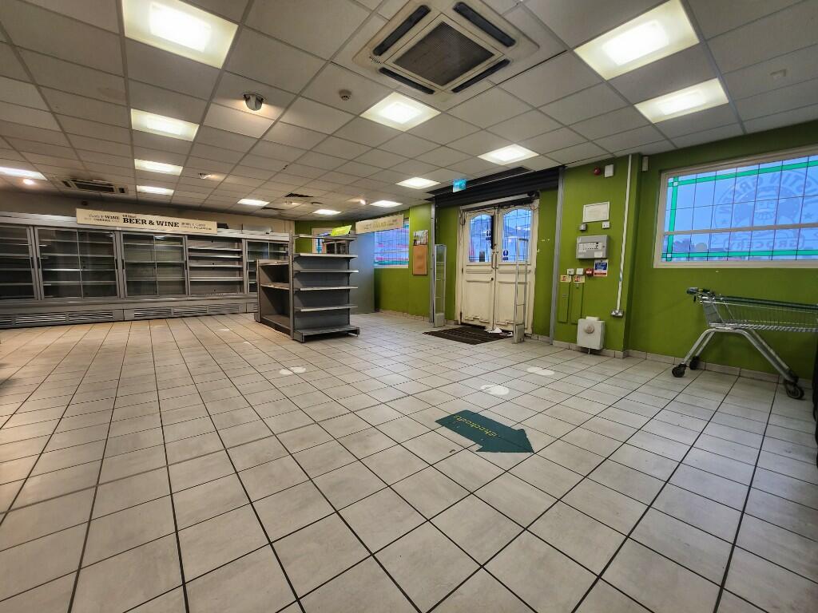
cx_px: 409
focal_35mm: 13
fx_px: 307
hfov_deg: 106.2
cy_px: 306
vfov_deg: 89.9
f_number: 2.2
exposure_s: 1/50
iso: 50
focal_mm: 1.7
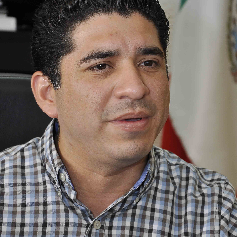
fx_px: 1268
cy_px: 126
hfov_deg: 10.7
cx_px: 118
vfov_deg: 10.7
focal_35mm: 164
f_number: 5.6
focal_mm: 85
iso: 400
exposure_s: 1/60
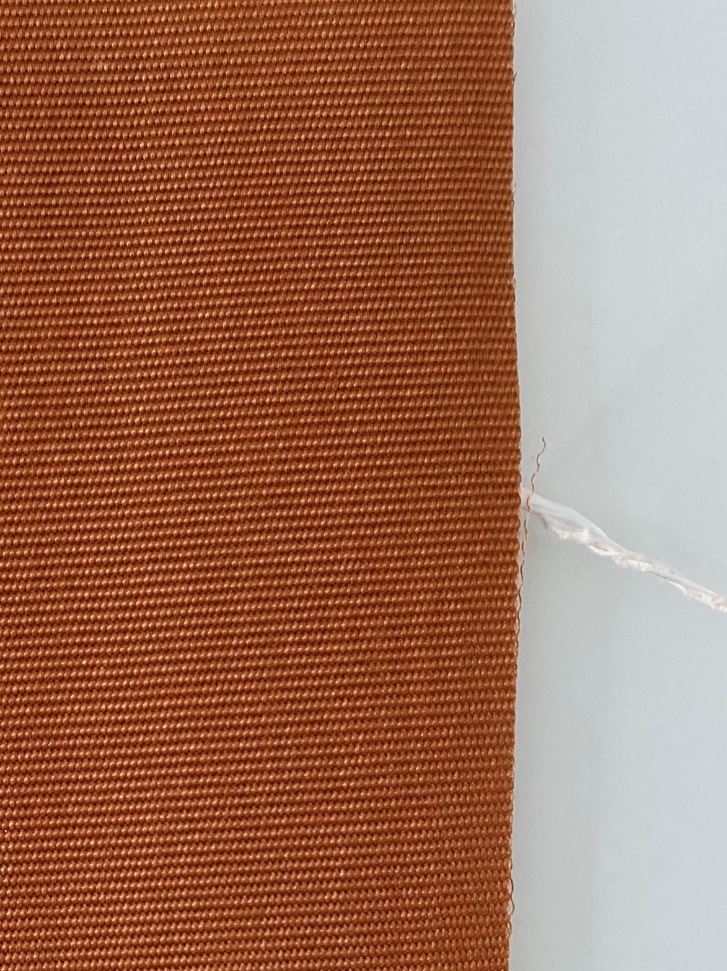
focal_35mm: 67
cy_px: 915
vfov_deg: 27.7
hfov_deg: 20.9
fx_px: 1877
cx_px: -68
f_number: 1.8
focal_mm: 4.25
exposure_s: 1/116
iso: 125
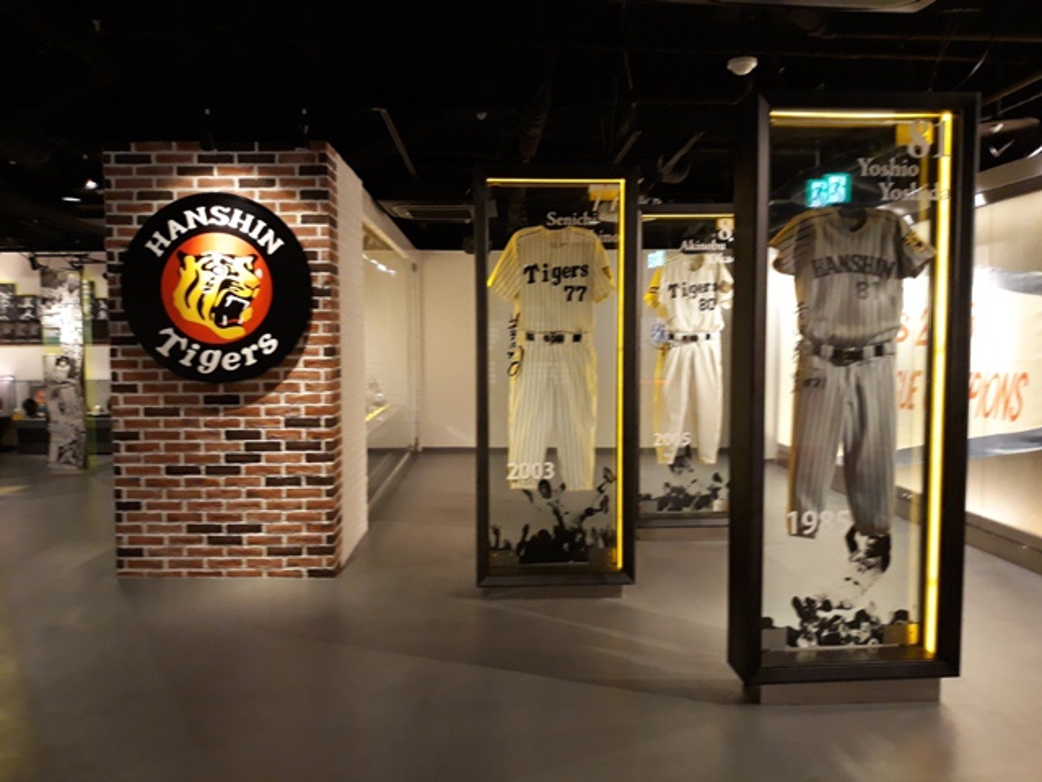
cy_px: 391
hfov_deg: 65.3
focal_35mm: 27
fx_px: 813
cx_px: 521
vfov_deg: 51.4
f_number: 1.7
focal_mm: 3.71
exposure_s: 1/24
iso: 320
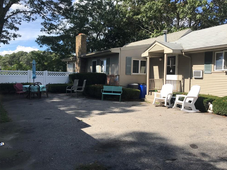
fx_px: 190
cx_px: 116
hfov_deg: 61.6
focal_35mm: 29
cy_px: 83
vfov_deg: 48.2
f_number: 1.8
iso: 20
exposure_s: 1/1520
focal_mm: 3.99
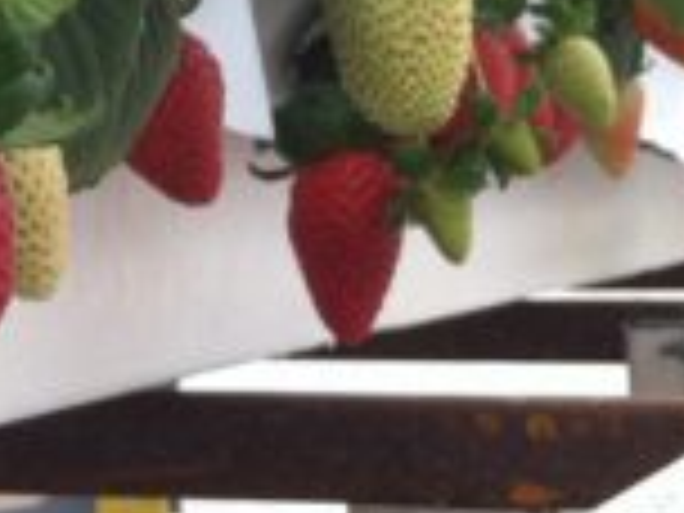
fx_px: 3497
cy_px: -238
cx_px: -518
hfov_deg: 10.5
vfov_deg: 8.2
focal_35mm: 177
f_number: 2.8
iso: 80
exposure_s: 1/324
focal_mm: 3.85
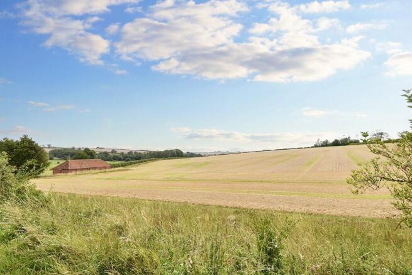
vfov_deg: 77.4
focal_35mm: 15
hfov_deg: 100.4
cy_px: 138
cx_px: 206
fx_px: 172
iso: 100
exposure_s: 1/160
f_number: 7.1
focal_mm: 10
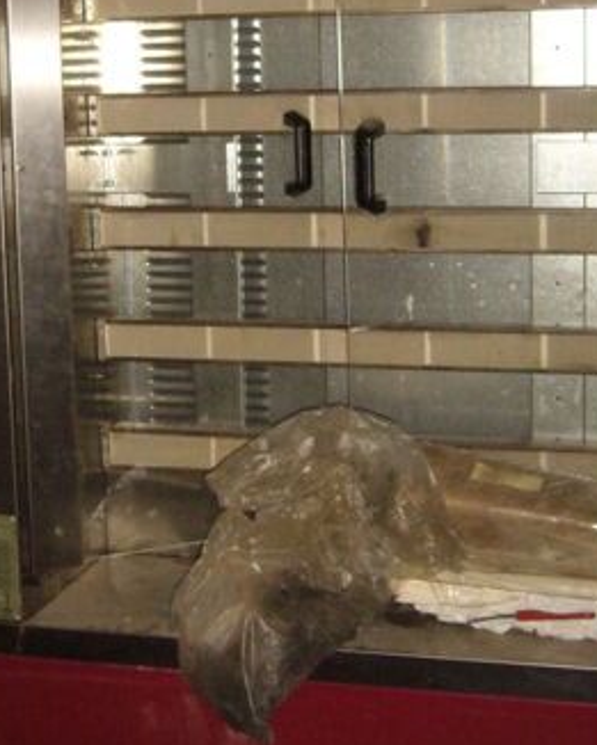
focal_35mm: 67
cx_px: 300
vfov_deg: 28.1
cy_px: 245
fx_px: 1479
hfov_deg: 22.8
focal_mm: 5.8
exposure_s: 1/30
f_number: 2.8
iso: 200
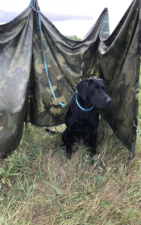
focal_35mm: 30
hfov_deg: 41.8
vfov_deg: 62.9
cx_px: 74
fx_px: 184
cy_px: 113
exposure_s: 1/184
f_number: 1.8
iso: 20
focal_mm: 4
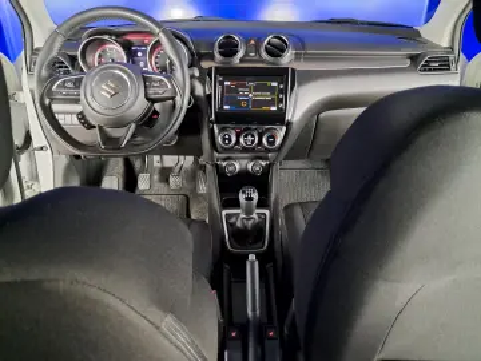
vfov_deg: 51.4
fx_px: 375
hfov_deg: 65.3
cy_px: 180
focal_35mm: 27
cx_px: 240
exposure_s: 1/20
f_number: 1.8
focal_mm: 4
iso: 1600
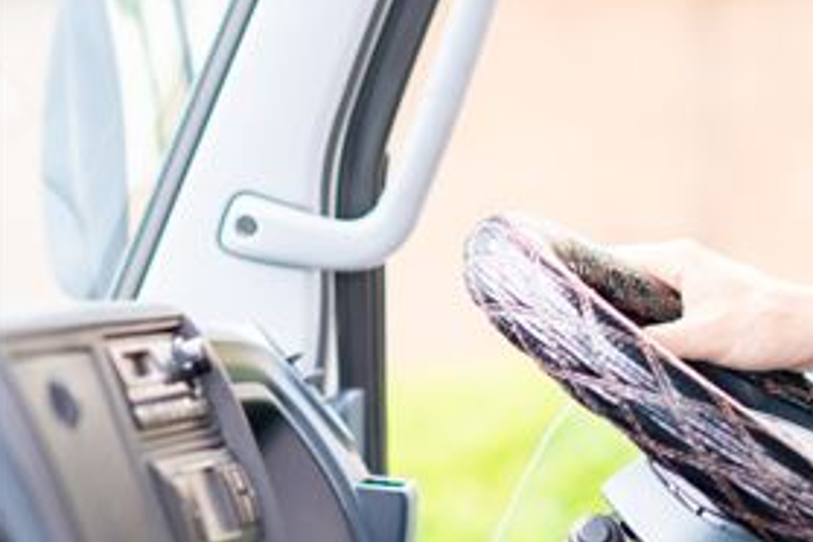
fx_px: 4945
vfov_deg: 6.3
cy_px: 79
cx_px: 1034
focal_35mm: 219
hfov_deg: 9.3
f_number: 2.8
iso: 320
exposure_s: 1/320
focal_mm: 85
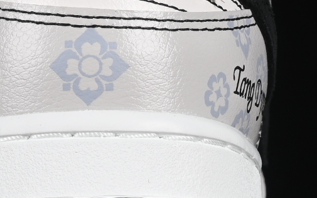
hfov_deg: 5.0
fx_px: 3638
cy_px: -105
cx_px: -90
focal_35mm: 421
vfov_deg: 3.1
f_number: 8
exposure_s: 1/80
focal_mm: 50
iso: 160
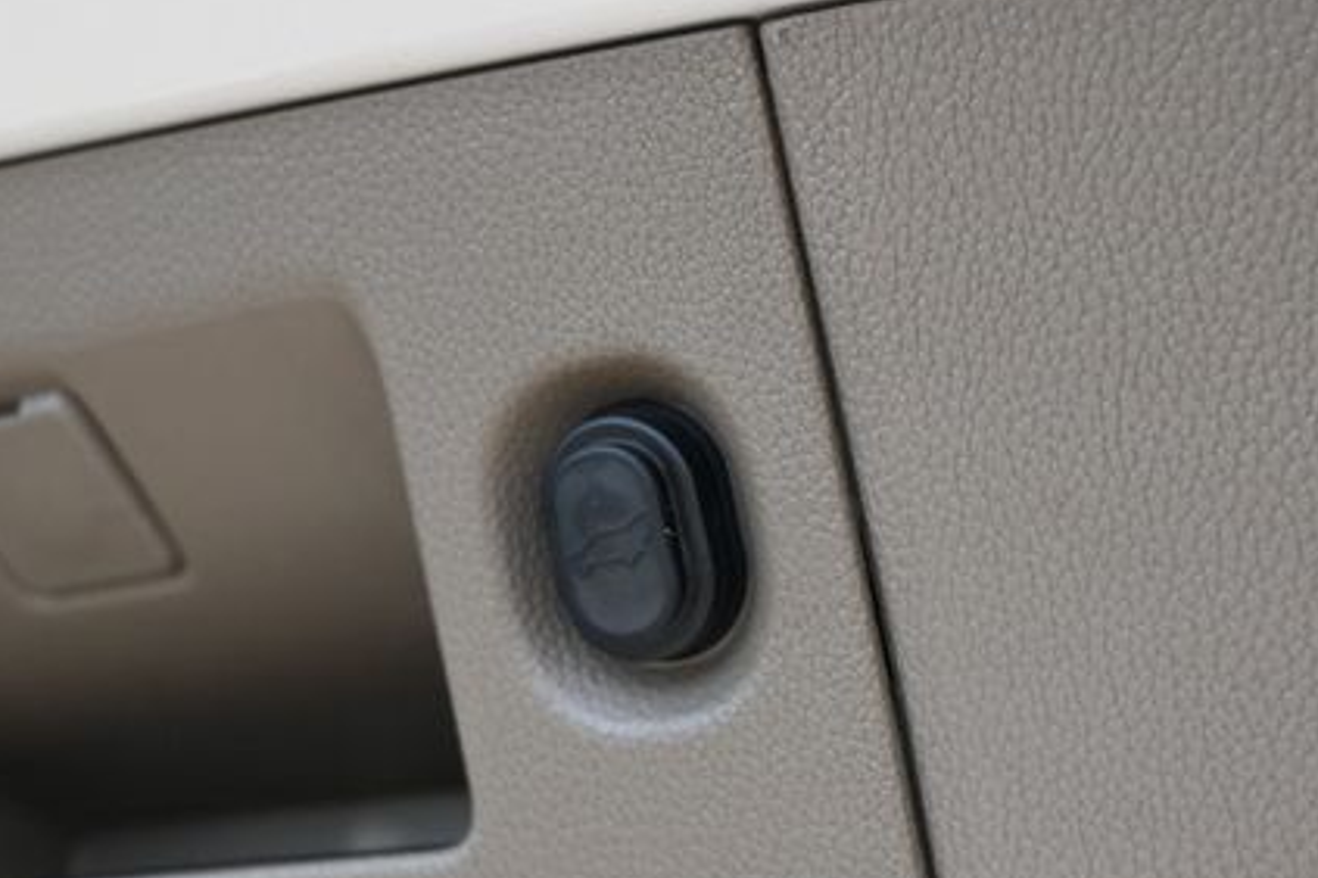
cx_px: 583
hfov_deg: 32.2
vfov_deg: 21.6
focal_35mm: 62
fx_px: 2284
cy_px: 641
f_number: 4.5
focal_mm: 27.5
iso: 400
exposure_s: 1/250
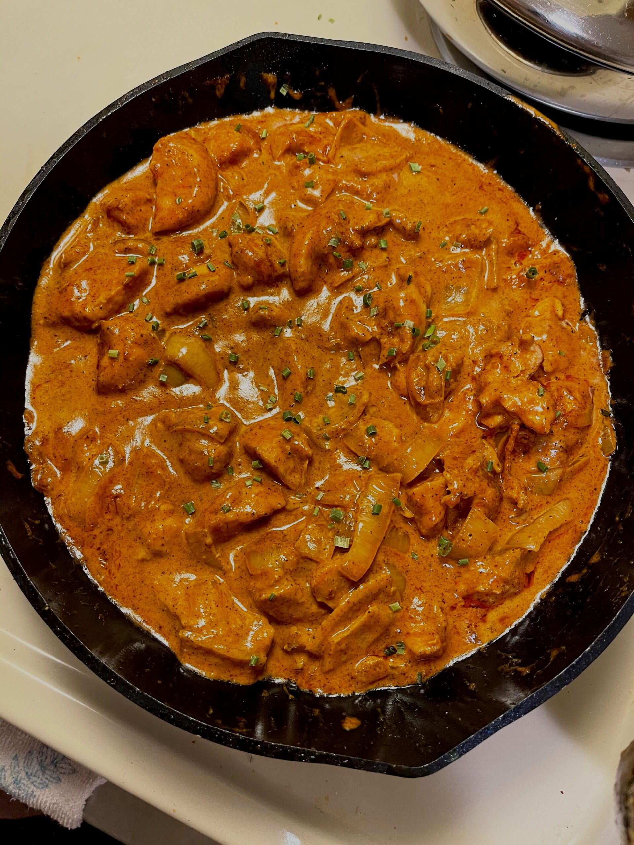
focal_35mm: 26
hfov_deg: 53.1
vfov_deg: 67.3
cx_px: 317
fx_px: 635
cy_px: 422
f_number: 1.6
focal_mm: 5.1
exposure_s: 1/60
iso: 200
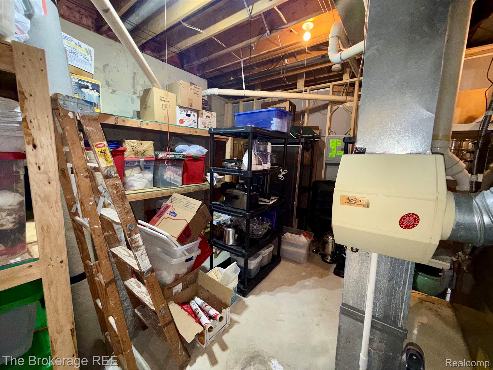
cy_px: 185
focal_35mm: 14
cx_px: 246
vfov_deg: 85.7
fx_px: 199
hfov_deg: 102.1
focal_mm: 2.22
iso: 160
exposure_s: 1/60
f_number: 2.2
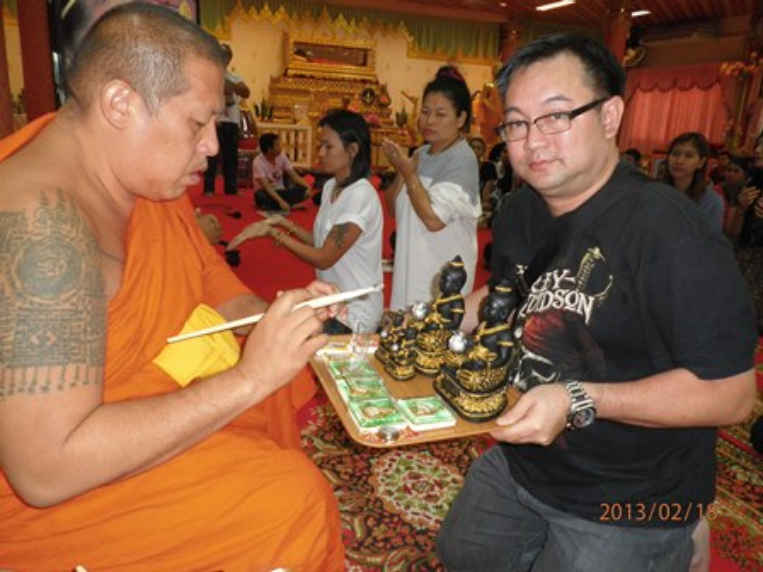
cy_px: 286
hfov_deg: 65.3
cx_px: 382
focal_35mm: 27
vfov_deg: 51.4
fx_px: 595
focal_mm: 4.9
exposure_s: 1/30
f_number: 3.2
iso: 160
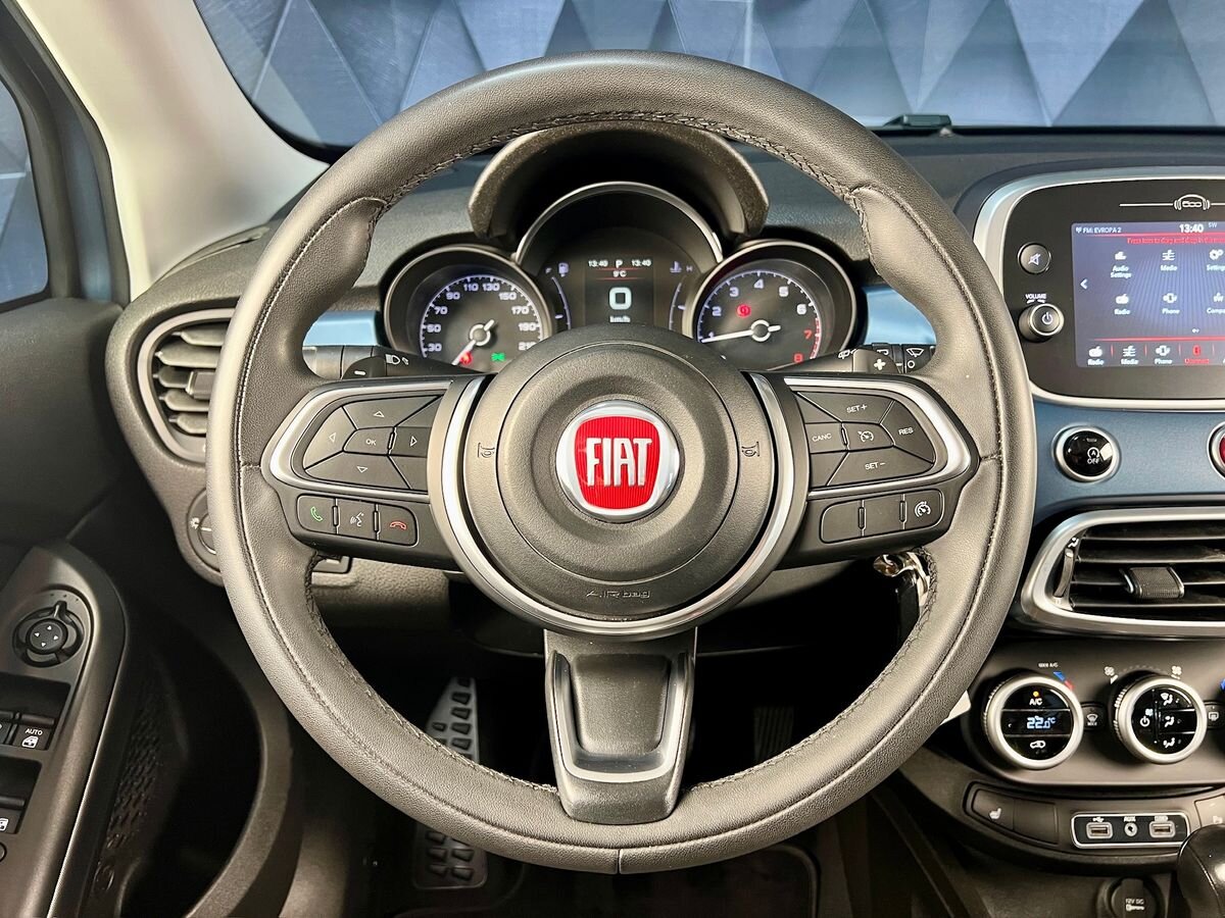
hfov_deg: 67.3
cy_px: 459
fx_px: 920
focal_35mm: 26
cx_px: 612
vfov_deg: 53.1
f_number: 1.5
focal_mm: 5.7
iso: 250
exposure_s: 1/57
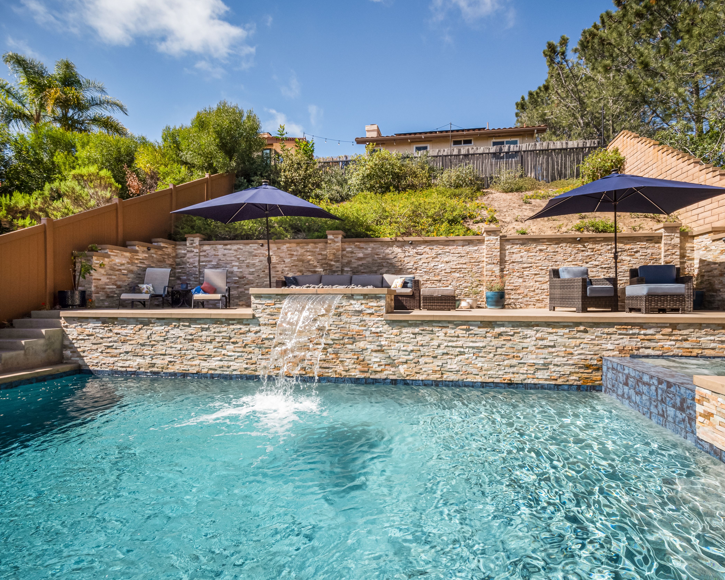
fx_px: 322
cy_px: 298
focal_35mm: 15
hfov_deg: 96.6
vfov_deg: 84.0
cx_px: 393
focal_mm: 7
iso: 200
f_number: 8
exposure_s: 1/400
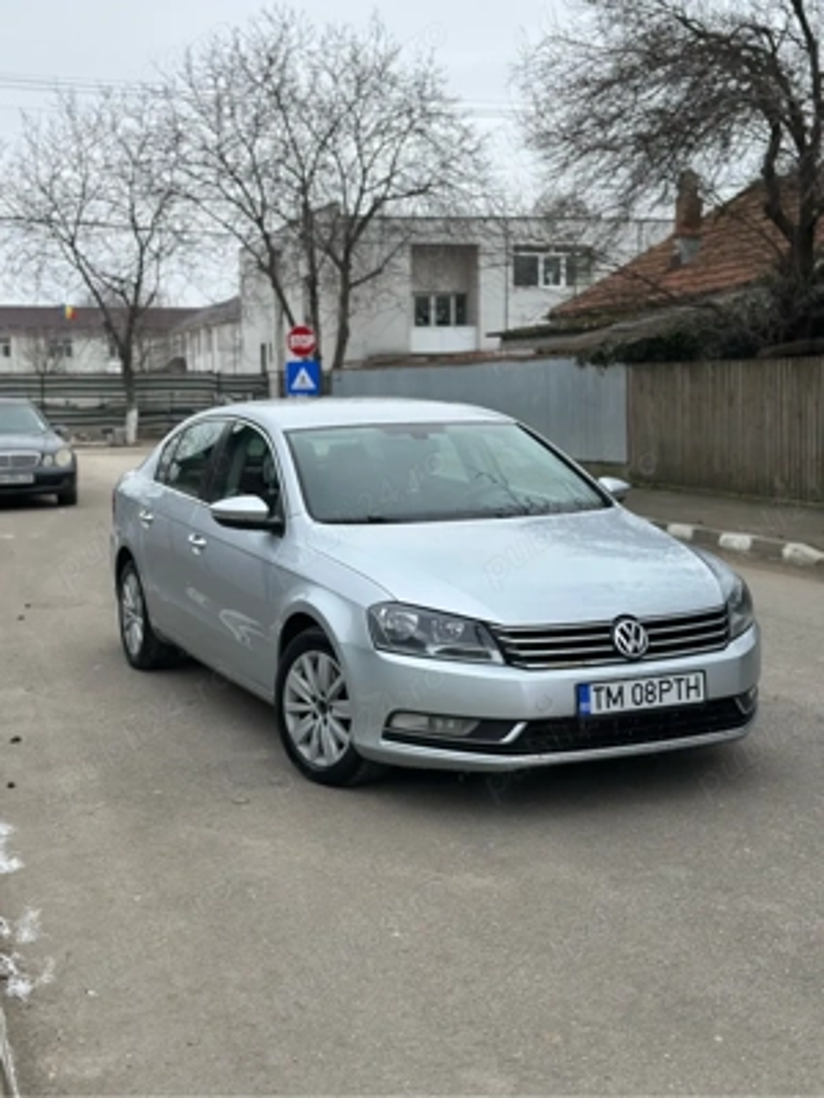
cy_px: 549
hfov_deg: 30.3
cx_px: 412
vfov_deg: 39.7
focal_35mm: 48
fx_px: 1523
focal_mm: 6.86
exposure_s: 1/1695
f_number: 1.78
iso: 80
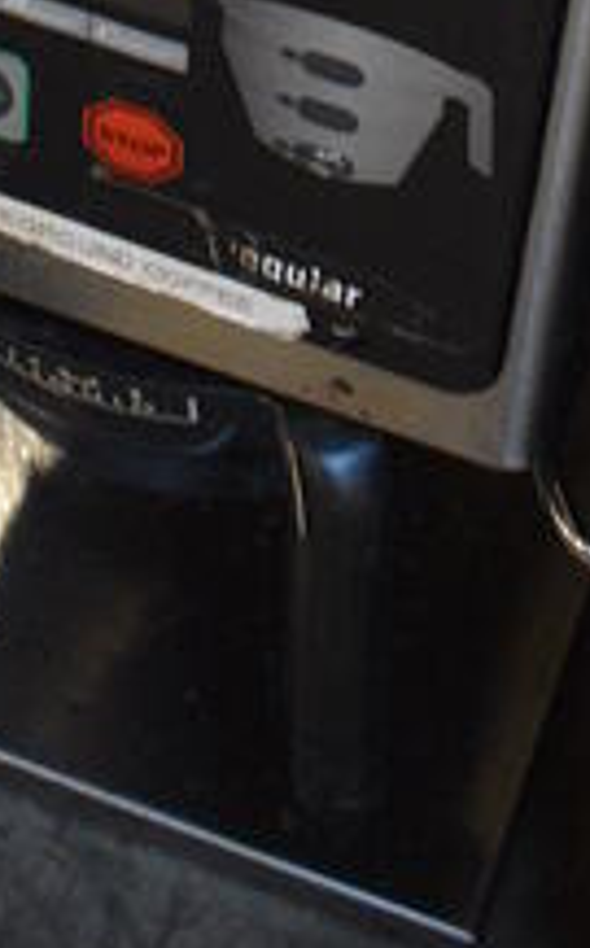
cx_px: 293
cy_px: -850
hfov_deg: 11.3
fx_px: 2994
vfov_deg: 15.1
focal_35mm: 116
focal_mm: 18
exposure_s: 1/30
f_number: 3.5
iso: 2200
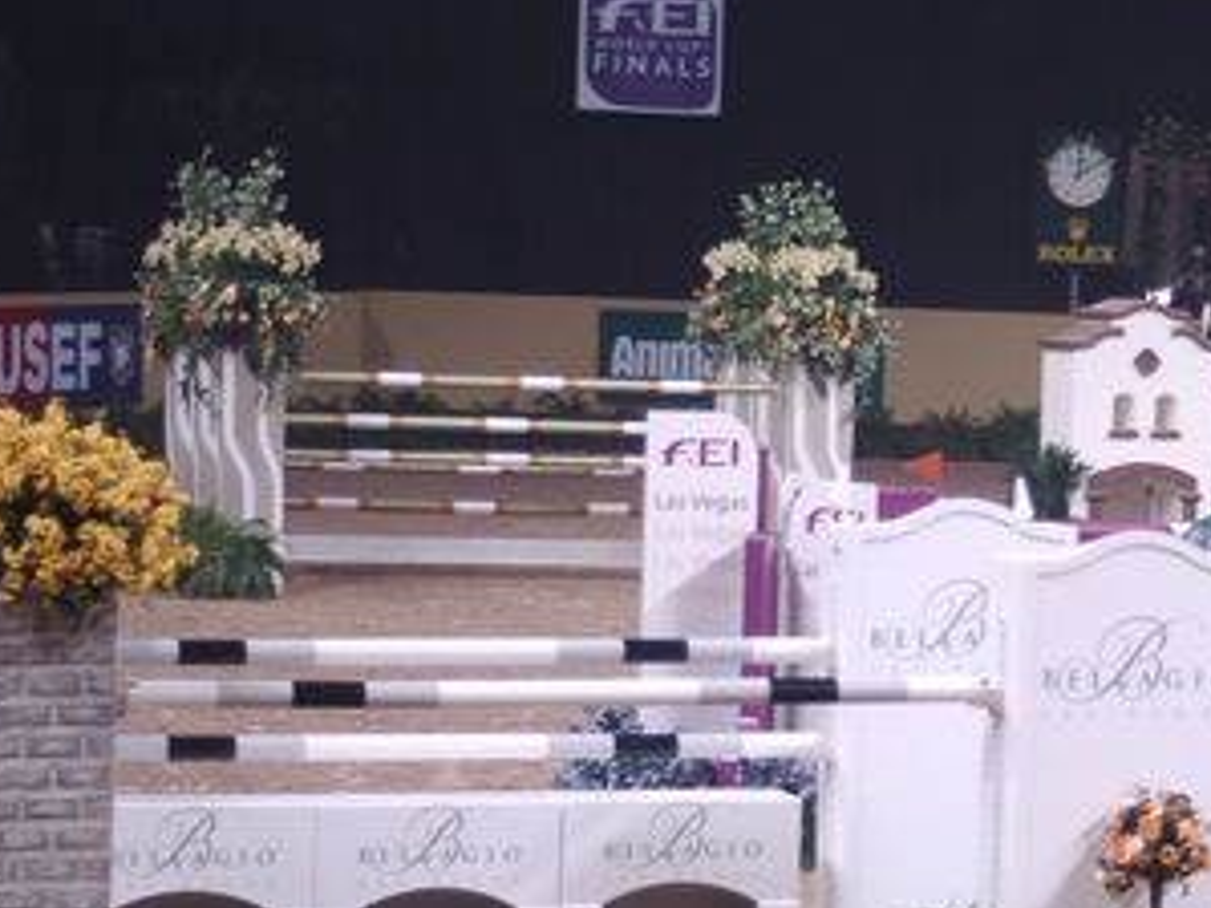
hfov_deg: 12.7
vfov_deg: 9.6
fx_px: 5385
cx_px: 1166
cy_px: 559
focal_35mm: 154
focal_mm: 50
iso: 200
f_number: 1.8
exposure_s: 1/160
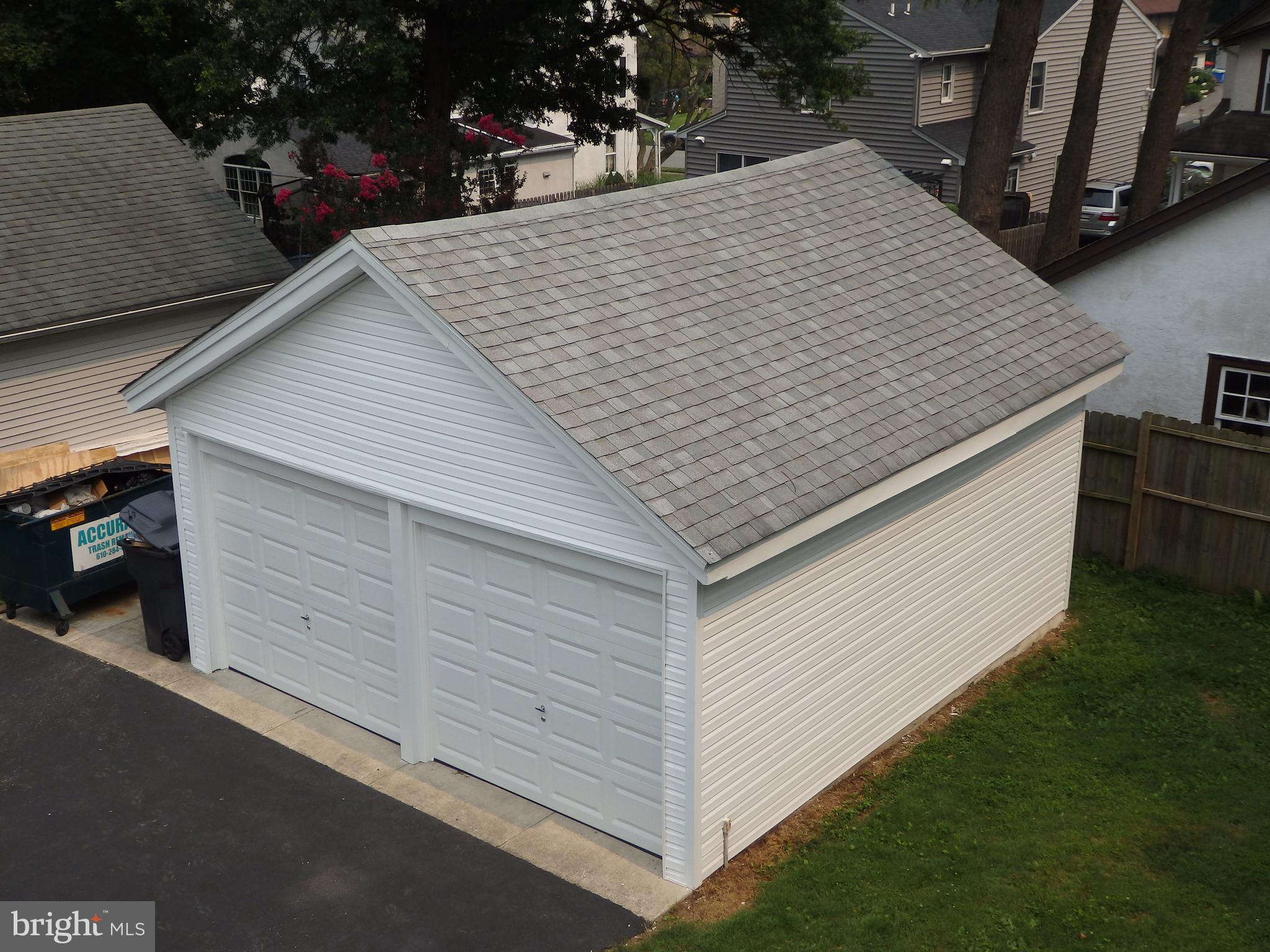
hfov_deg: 46.8
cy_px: 476
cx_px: 635
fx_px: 1468
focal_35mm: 40
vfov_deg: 36.0
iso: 125
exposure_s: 1/200
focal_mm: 7.3
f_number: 10.4
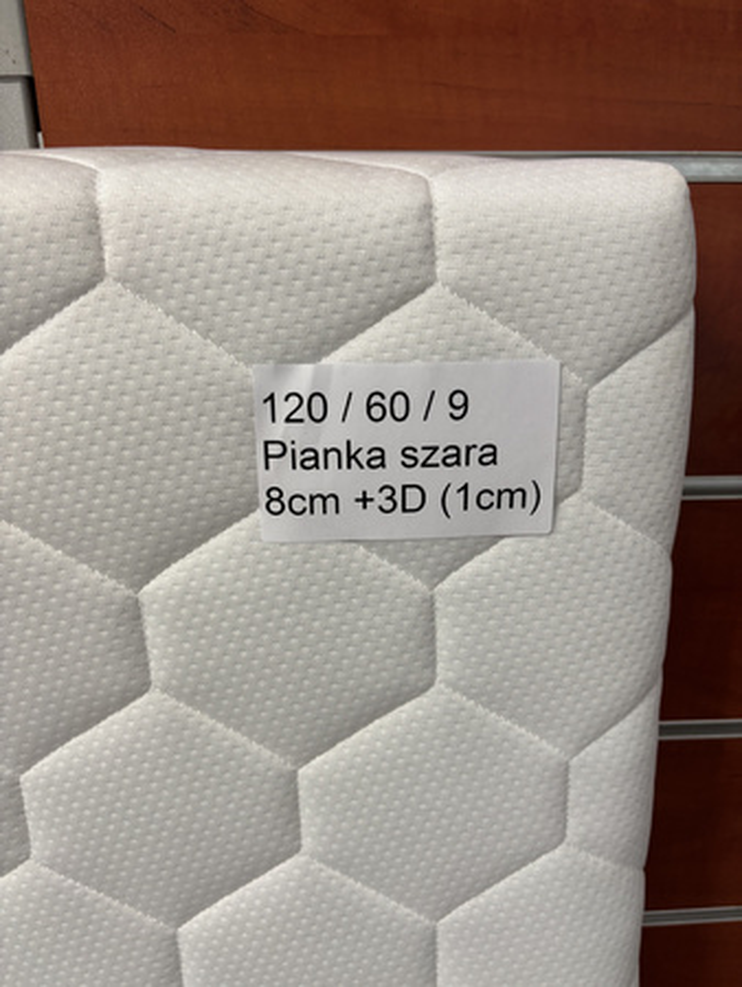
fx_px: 742
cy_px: 494
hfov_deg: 53.1
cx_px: 371
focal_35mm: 26
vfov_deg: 67.3
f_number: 1.6
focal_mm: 5.96
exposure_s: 1/50
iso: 80
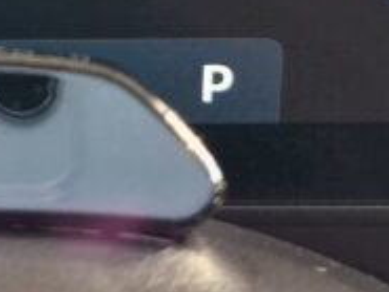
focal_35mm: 127
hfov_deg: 14.9
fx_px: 1428
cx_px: -95
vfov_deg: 11.4
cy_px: -95
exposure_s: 1/50
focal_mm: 5.54
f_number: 1.8
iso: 250
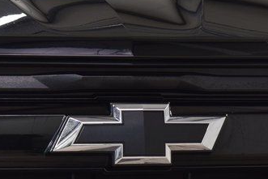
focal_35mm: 241
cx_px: 189
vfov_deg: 5.7
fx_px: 1795
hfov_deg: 8.5
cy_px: 189
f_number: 6.3
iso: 450
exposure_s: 1/15
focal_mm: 52
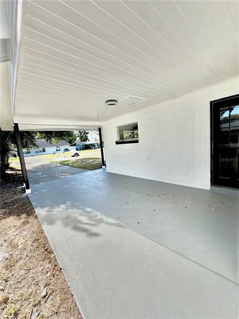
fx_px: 129
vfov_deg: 102.1
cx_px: 120
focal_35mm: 14
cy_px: 160
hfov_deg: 85.7
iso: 32
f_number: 2.2
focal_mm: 2.22
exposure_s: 1/770
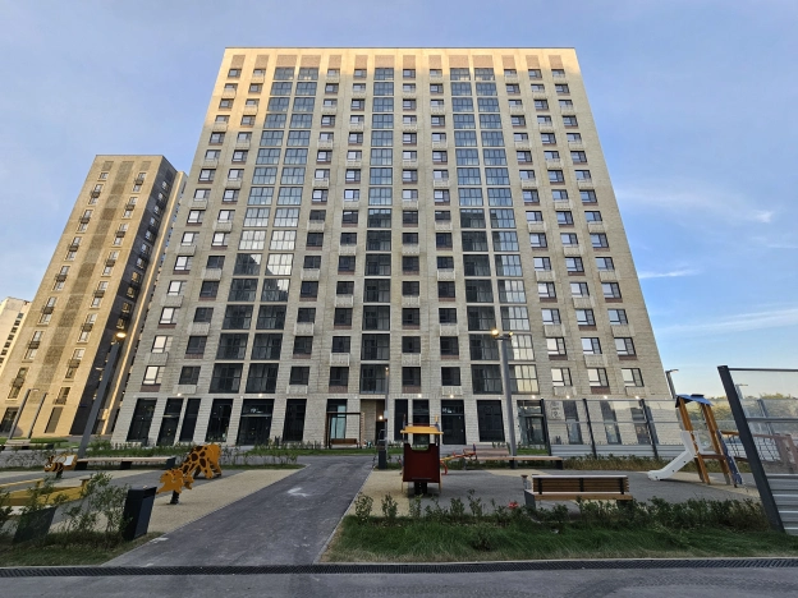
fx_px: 300
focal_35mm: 13
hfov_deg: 106.2
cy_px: 299
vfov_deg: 89.9
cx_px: 399
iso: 50
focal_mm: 2.2
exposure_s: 1/216
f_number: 2.2
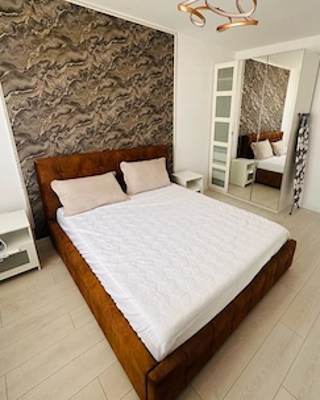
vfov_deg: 86.2
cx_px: 187
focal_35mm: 18
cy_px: 182
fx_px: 213
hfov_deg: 73.2
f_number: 2.2
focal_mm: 2.22
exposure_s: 1/99
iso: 160
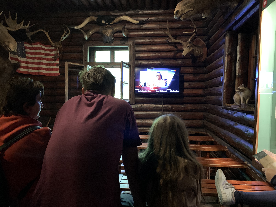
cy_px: 104
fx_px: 207
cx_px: 138
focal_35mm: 26
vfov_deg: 53.1
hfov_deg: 67.3
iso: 800
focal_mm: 4.25
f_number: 1.8
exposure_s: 1/15
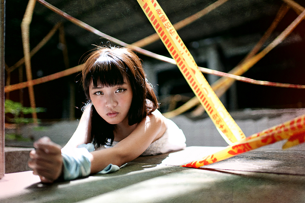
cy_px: 102
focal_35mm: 35
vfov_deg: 37.8
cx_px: 152
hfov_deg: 54.5
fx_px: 296
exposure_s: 1/1600
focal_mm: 35
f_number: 1.6
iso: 200
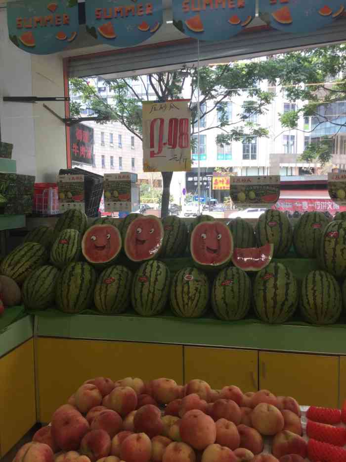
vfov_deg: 61.7
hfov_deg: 48.2
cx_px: 173
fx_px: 386
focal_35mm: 29
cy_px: 231
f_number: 2.2
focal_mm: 4.15
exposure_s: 1/112
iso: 32
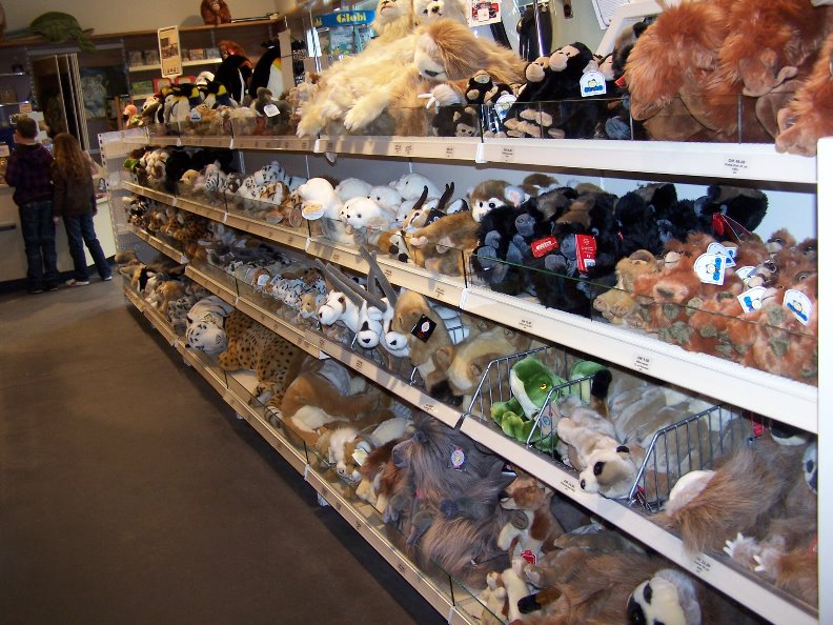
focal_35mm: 38
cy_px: 312
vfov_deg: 37.7
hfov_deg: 49.0
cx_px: 416
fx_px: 914
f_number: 2.8
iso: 140
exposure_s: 1/60
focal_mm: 6.3
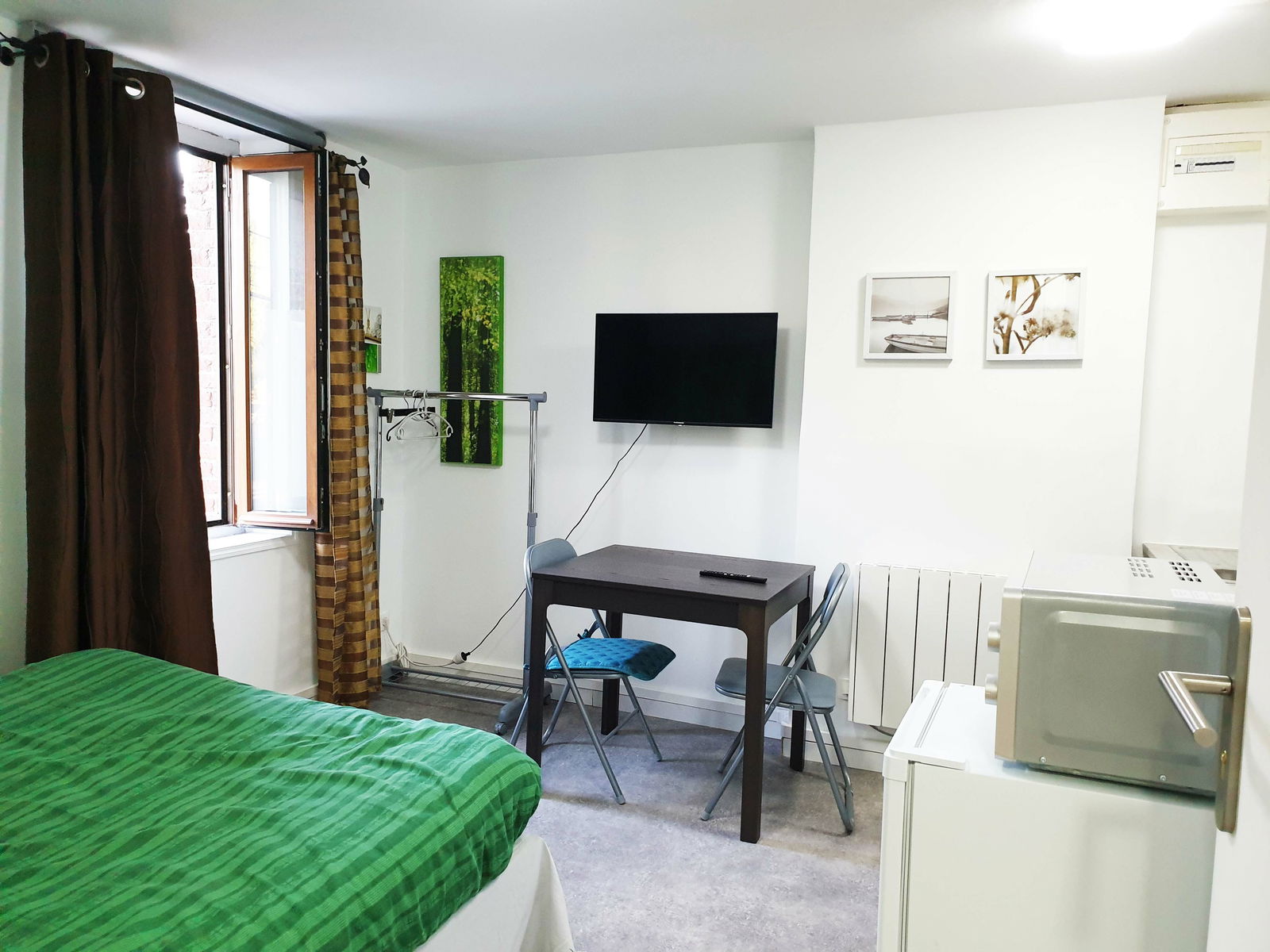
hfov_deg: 67.3
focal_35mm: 26
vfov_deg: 53.1
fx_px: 954
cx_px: 635
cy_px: 476
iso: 400
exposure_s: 1/50
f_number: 2.4
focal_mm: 4.3
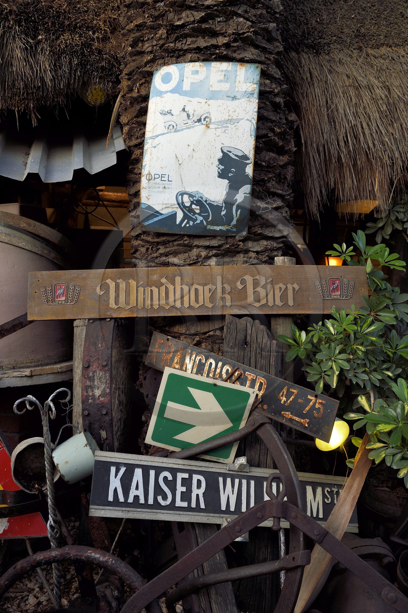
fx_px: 647
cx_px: 204
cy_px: 306
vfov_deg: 50.7
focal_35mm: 38
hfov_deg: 35.0
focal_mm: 38
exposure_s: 1/125
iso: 400
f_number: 6.3
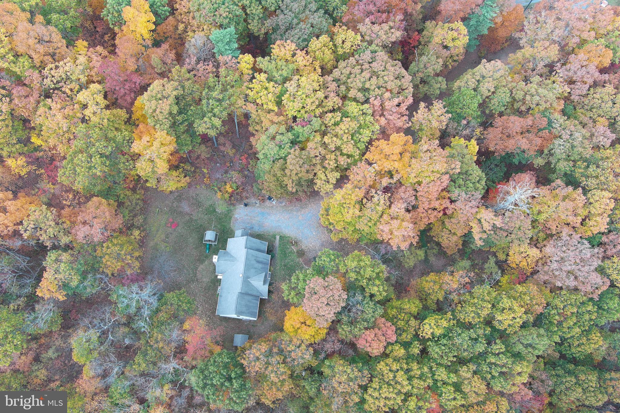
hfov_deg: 63.7
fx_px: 499
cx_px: 310
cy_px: 206
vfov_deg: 45.0
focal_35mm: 29
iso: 100
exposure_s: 1/144
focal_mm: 10.57
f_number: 2.8
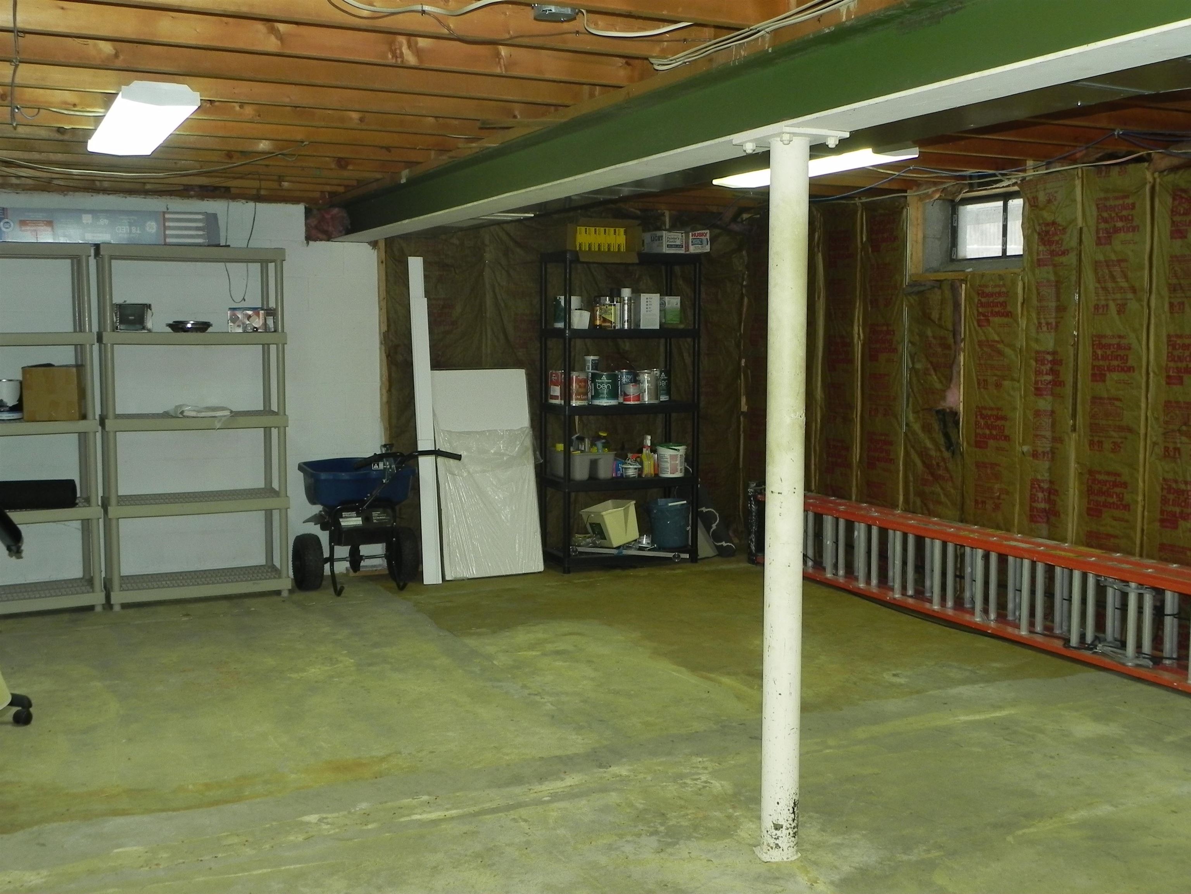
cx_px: 596
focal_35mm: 37
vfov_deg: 38.7
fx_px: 1273
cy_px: 447
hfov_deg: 50.1
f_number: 3.2
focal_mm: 6.6
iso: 200
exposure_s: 1/30
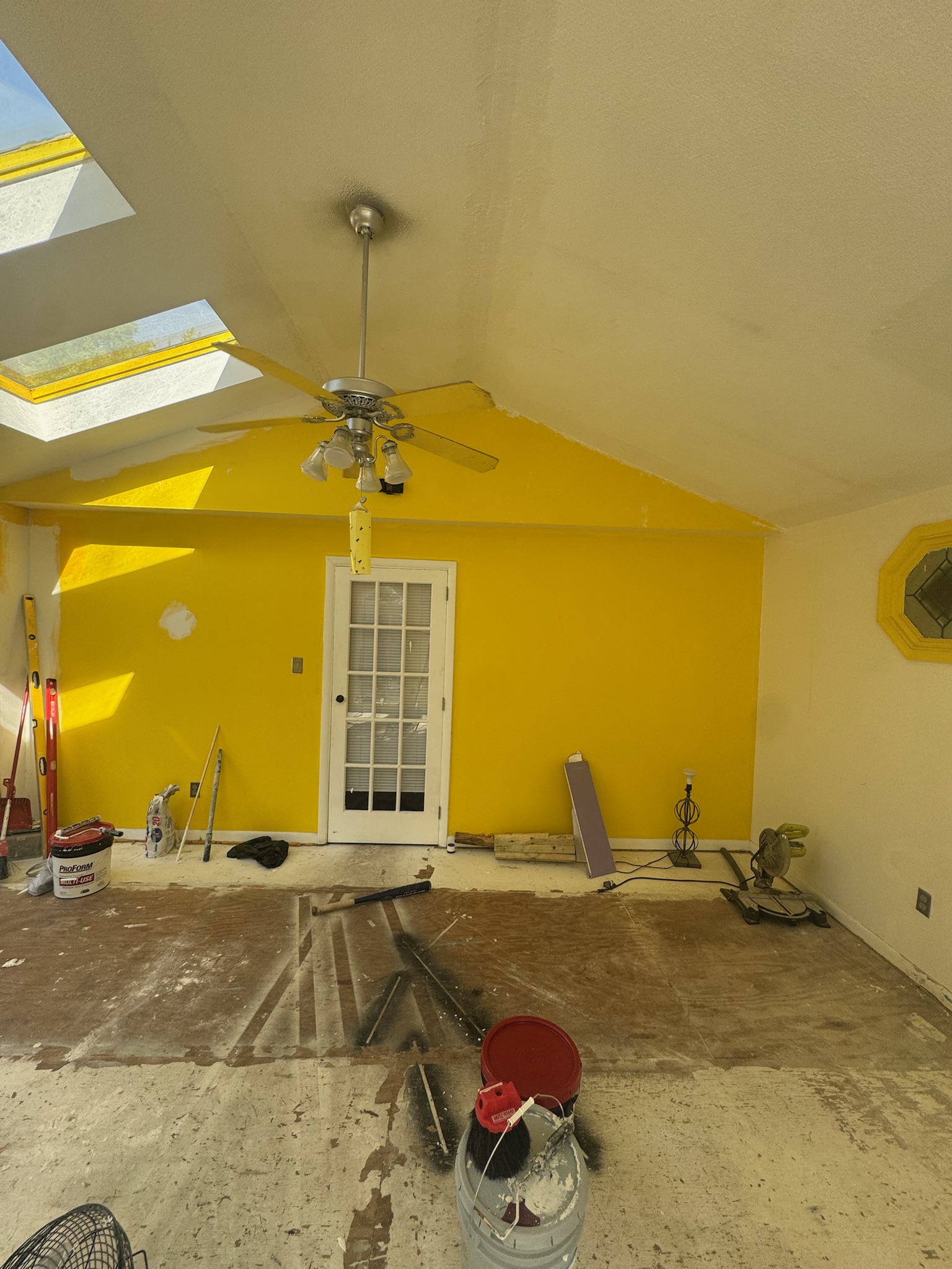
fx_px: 513
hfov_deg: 85.7
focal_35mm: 14
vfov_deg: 102.1
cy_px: 634
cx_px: 476
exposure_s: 1/198
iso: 40
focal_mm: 2.22
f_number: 2.2
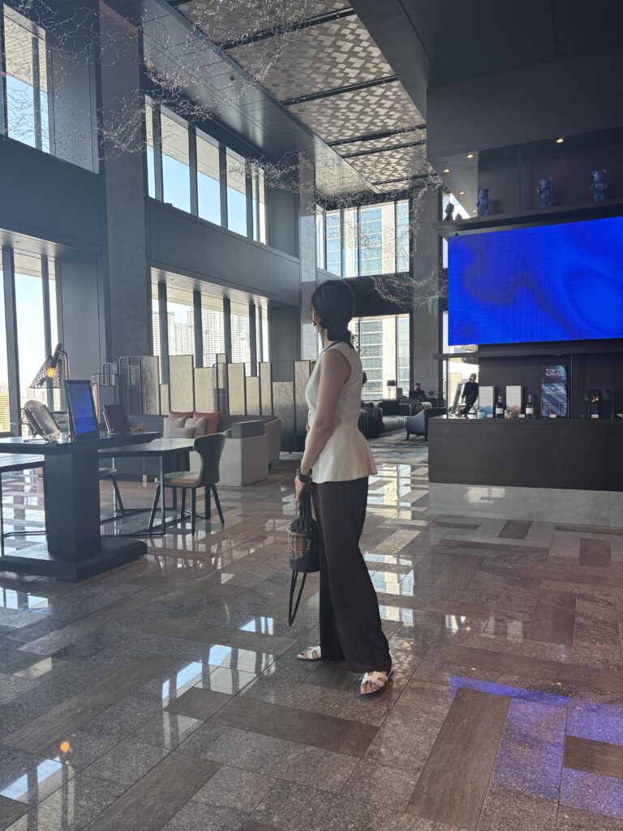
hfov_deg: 53.1
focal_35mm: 26
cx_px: 312
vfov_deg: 67.3
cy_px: 416
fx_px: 624
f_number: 1.6
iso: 40
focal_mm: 5.96
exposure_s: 1/100
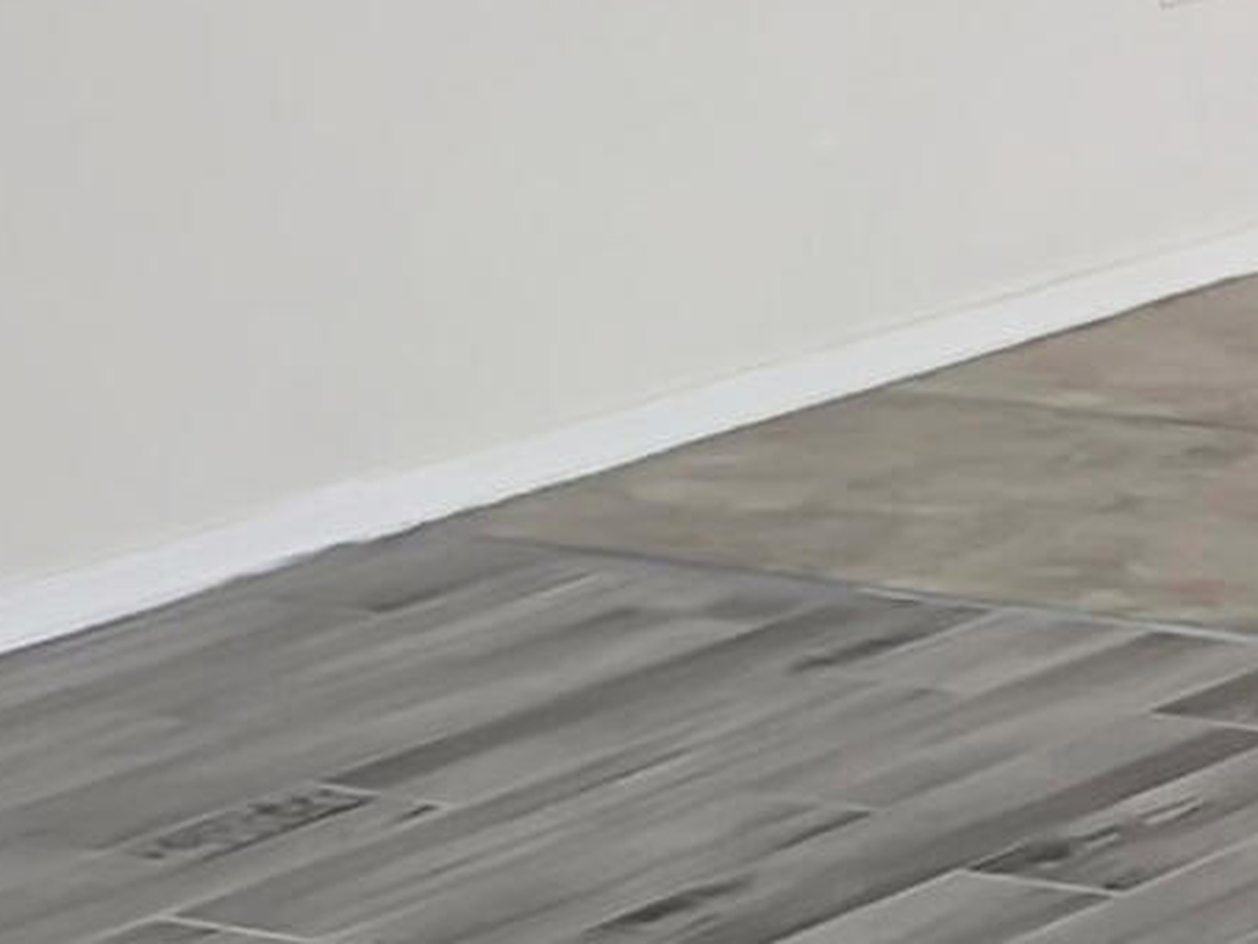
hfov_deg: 8.9
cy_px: -264
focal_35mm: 172
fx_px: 6252
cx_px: 4013
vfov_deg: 8.5
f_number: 1.5
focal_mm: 5.7
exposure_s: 1/120
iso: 32
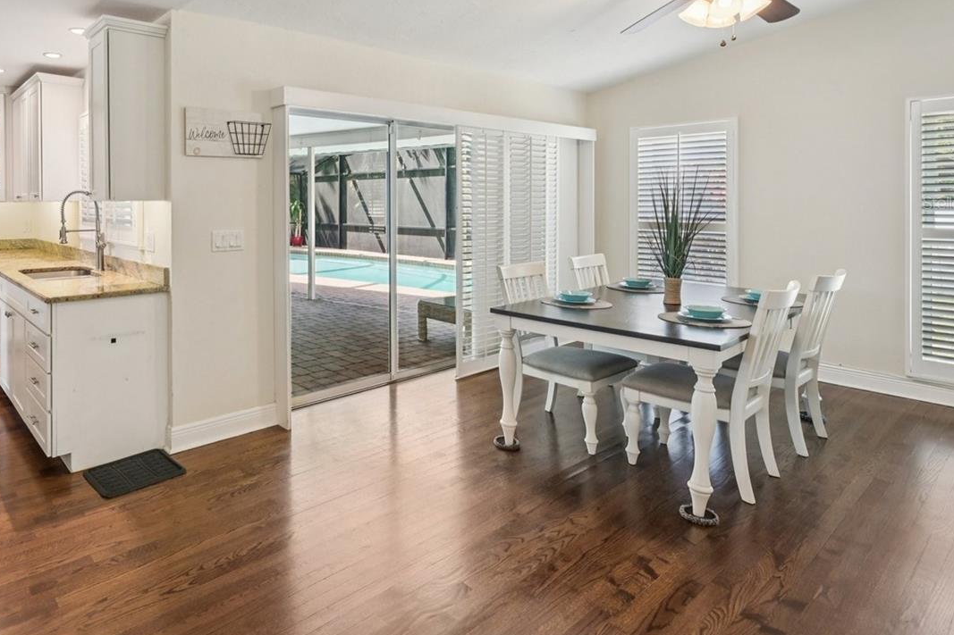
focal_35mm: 21
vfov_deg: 57.9
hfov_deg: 77.5
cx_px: 287
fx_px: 556
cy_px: 203
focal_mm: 14
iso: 400
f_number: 8
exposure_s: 1/20
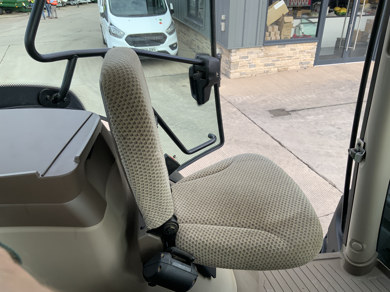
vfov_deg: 48.2
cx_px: 195
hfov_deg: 61.7
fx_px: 327
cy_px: 146
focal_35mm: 29
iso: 16
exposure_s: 1/386
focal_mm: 3
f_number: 1.8
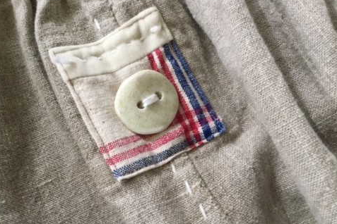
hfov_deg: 57.2
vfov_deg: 40.0
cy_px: 113
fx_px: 309
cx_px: 165
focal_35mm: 33
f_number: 2.4
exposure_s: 1/30
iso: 200
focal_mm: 3.3
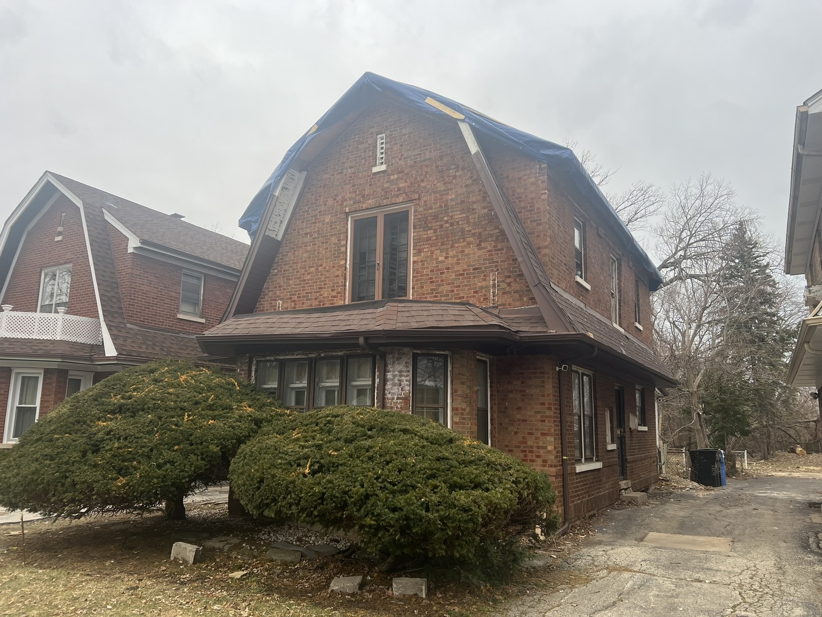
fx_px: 617
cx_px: 411
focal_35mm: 26
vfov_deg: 53.1
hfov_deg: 67.3
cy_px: 308
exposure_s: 1/674
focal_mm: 5.7
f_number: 1.5
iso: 50
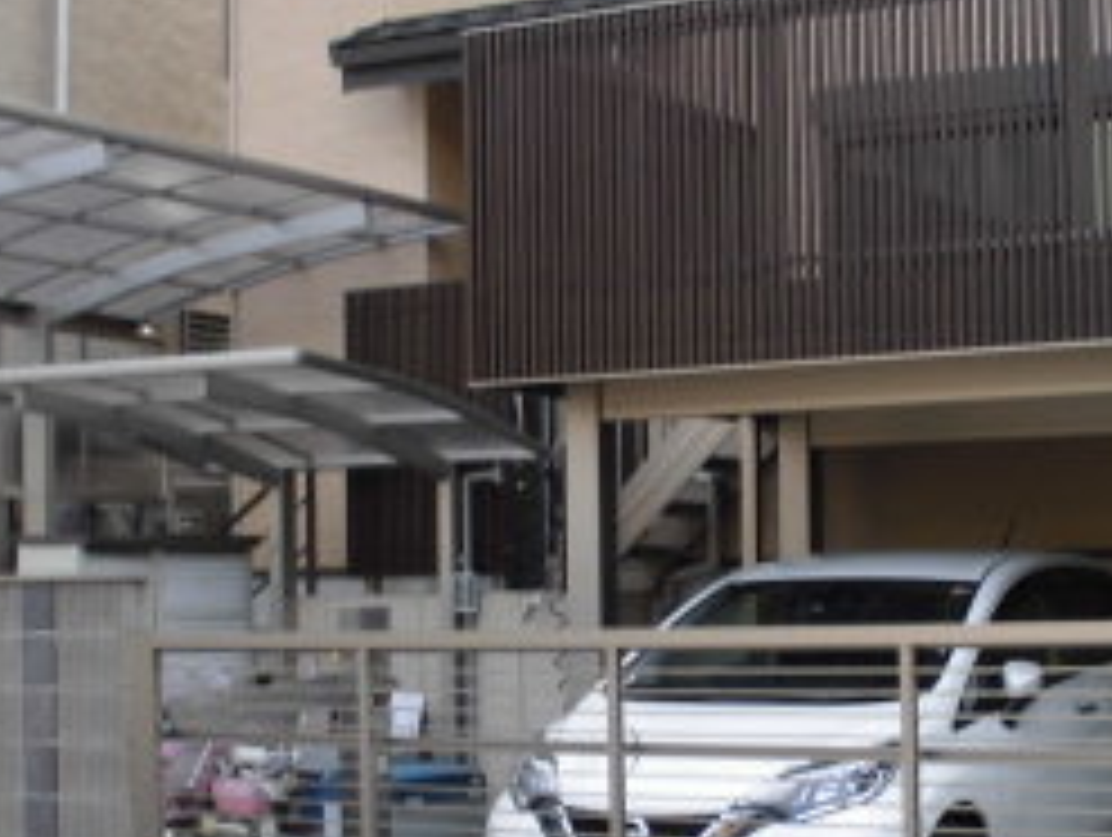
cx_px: 648
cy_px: 576
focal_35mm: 75
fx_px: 2413
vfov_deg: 19.6
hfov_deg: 25.9
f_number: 3.7
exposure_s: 1/100
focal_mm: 5.3
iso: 100
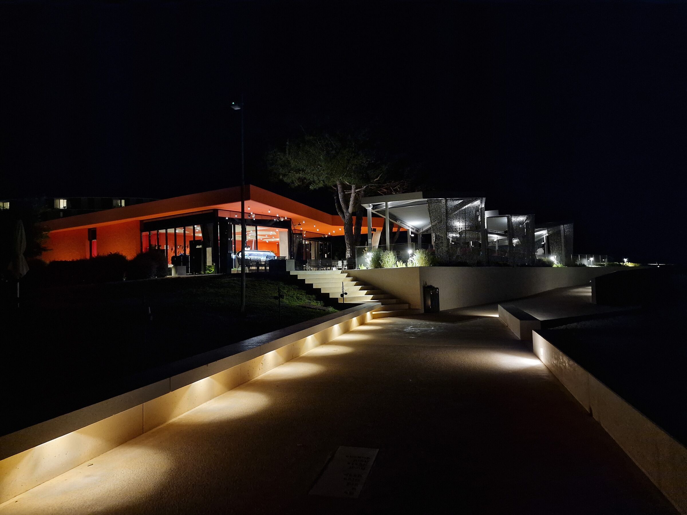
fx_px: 456
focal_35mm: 23
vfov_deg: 58.9
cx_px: 344
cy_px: 258
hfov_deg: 73.9
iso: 1000
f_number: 1.8
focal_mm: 6.4
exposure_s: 1/25
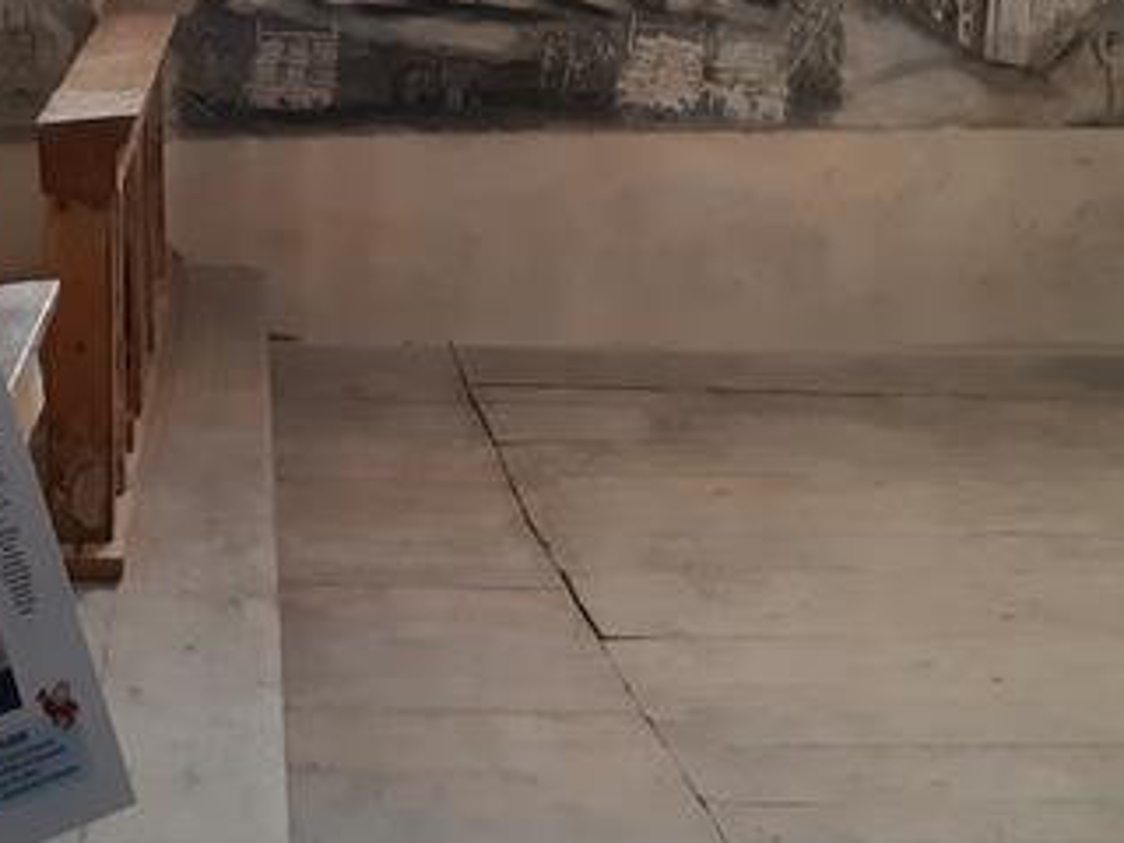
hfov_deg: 29.7
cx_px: 397
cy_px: 130
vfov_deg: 22.2
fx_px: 2111
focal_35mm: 65
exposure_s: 1/25
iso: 400
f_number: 1.7
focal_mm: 3.93
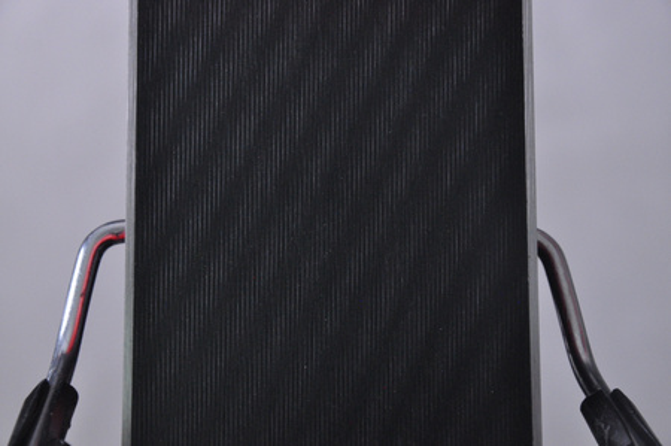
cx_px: 336
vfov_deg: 8.7
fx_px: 2932
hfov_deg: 13.1
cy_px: 223
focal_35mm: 158
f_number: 9.5
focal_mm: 105
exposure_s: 1/125
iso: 3200
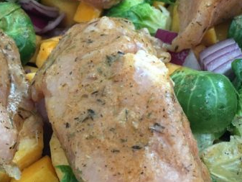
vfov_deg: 22.2
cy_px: 110
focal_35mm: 66
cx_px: 151
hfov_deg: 29.3
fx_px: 462
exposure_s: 1/30
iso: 80
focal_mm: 4.15
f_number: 2.2
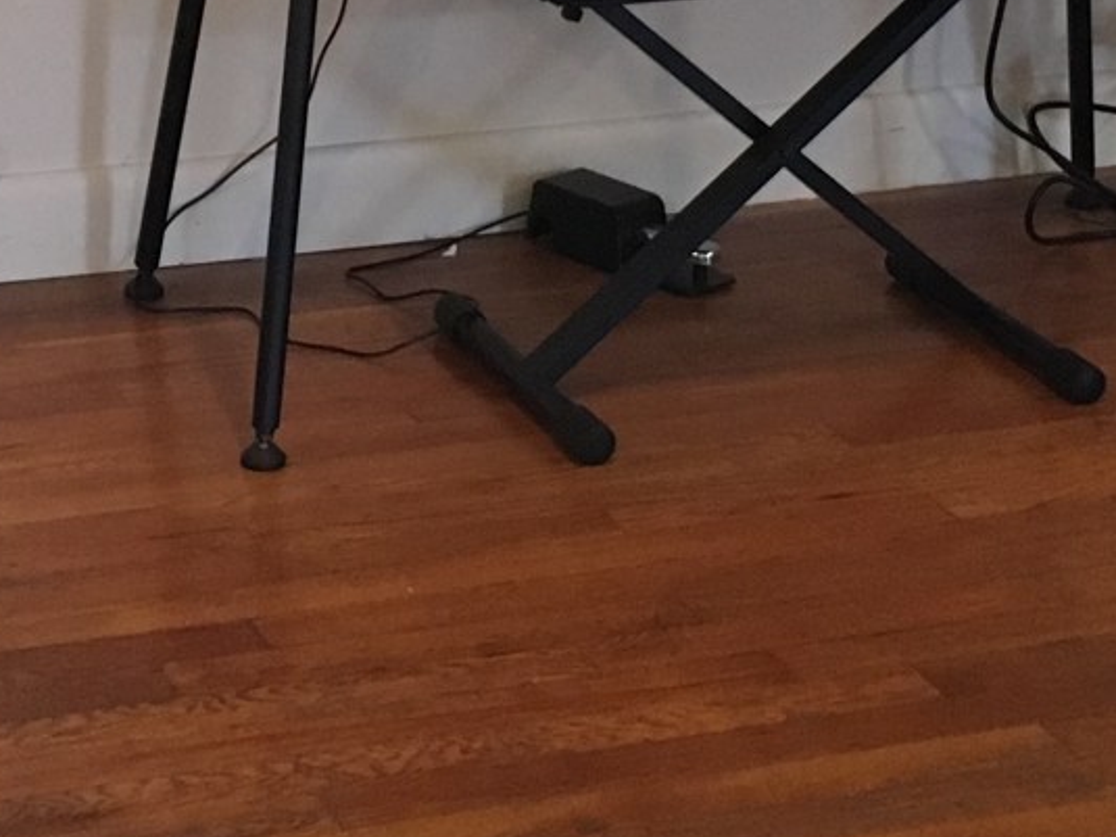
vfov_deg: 12.8
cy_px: -220
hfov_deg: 17.5
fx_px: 3610
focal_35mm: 112
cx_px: 287
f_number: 2.2
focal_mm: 4.15
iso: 250
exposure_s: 1/30
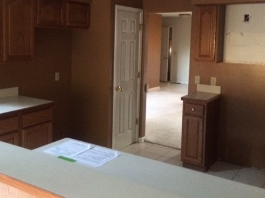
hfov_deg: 44.7
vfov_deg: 34.0
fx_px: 321
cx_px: 116
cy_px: 64
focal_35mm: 42
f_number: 2.2
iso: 500
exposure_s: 1/15
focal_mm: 4.15
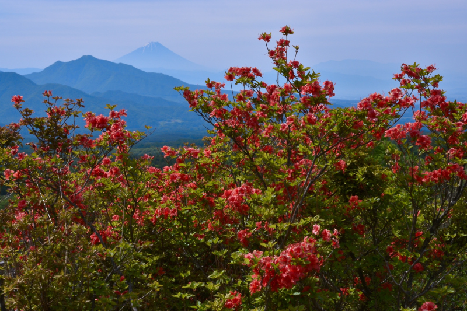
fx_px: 817
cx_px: 234
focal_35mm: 63
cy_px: 156
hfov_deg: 31.9
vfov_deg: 21.6
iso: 400
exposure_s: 1/250
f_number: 11
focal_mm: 42
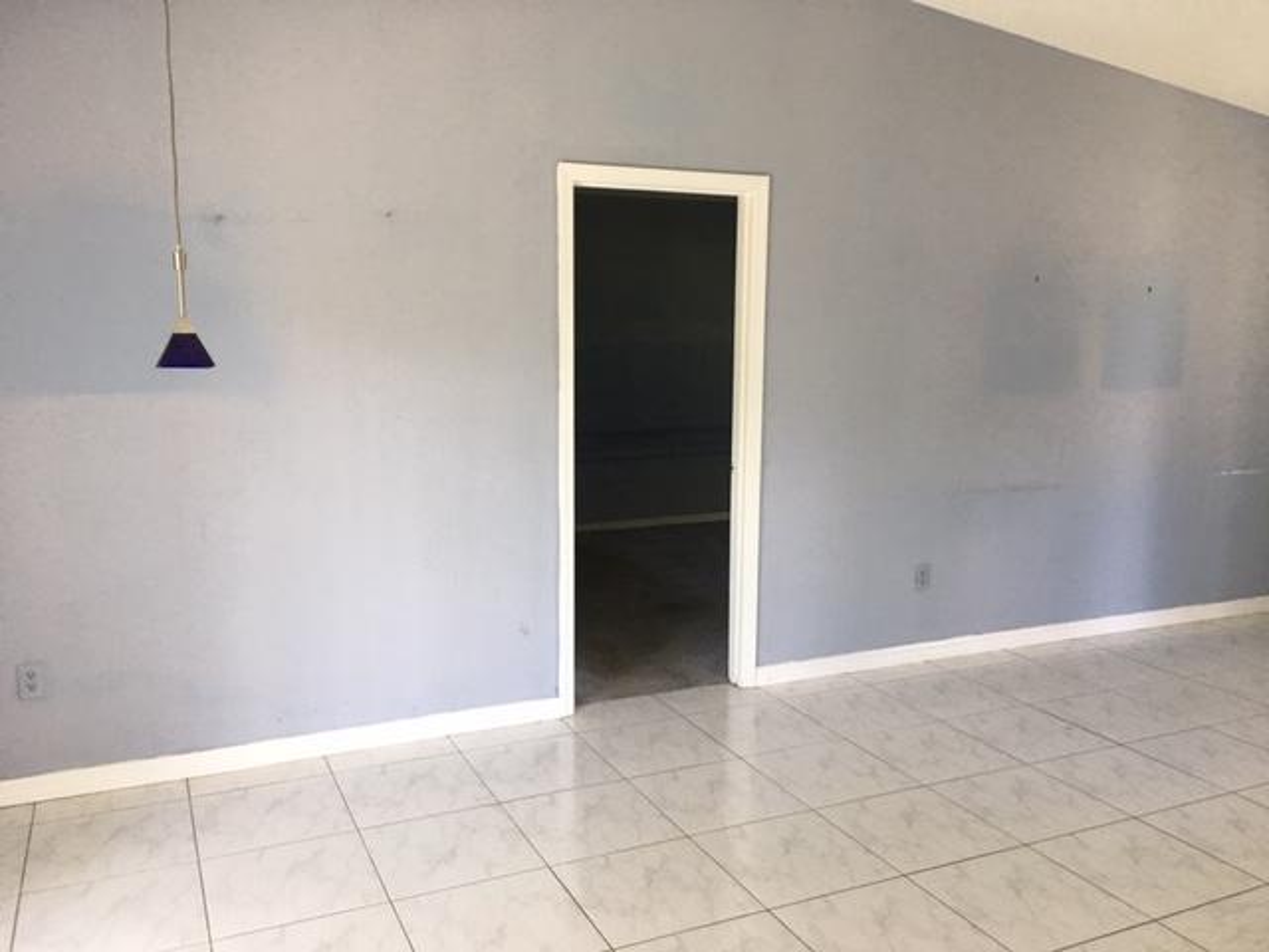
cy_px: 476
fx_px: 1063
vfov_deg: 48.2
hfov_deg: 61.7
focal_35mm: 29
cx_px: 634
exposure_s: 1/30
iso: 40
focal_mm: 4.15
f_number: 2.2
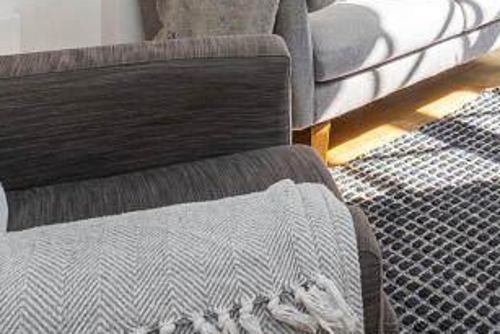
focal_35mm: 50
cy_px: -180
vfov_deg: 22.0
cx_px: 466
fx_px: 695
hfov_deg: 36.7
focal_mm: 10
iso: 320
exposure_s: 1/60
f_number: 7.1
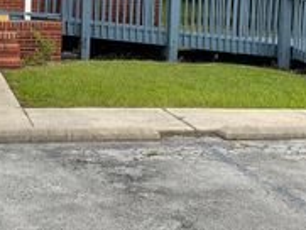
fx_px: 708
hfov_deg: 23.9
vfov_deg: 17.9
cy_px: -9
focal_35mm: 80
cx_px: 51
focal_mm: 3
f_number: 1.8
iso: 16
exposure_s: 1/1377
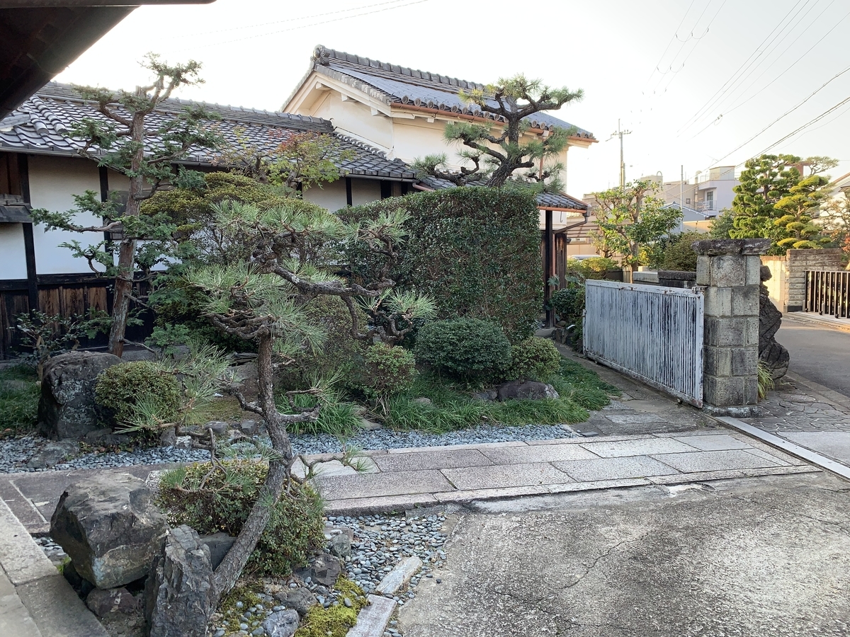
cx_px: 425
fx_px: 638
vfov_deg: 53.1
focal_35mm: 26
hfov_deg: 67.3
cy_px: 318
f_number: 1.8
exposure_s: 1/122
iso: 25
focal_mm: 4.25
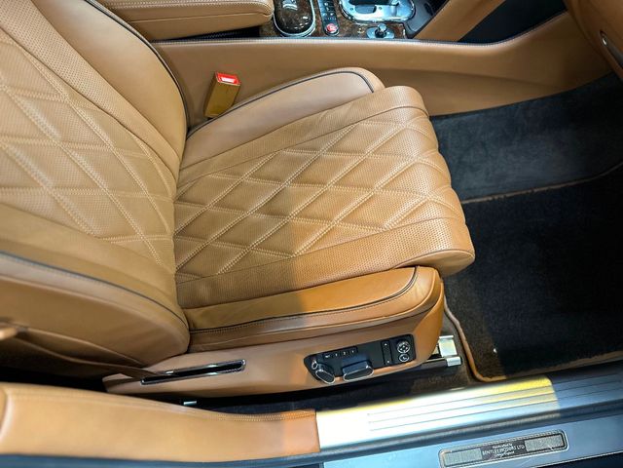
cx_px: 312
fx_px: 432
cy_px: 234
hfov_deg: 71.6
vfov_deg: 56.8
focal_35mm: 24
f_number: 1.78
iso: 640
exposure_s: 1/40
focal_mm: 6.86
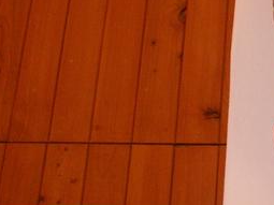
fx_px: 775
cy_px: -40
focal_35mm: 98
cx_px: 322
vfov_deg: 14.6
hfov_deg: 19.0
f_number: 2.8
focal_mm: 6.39
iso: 160
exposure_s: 1/30
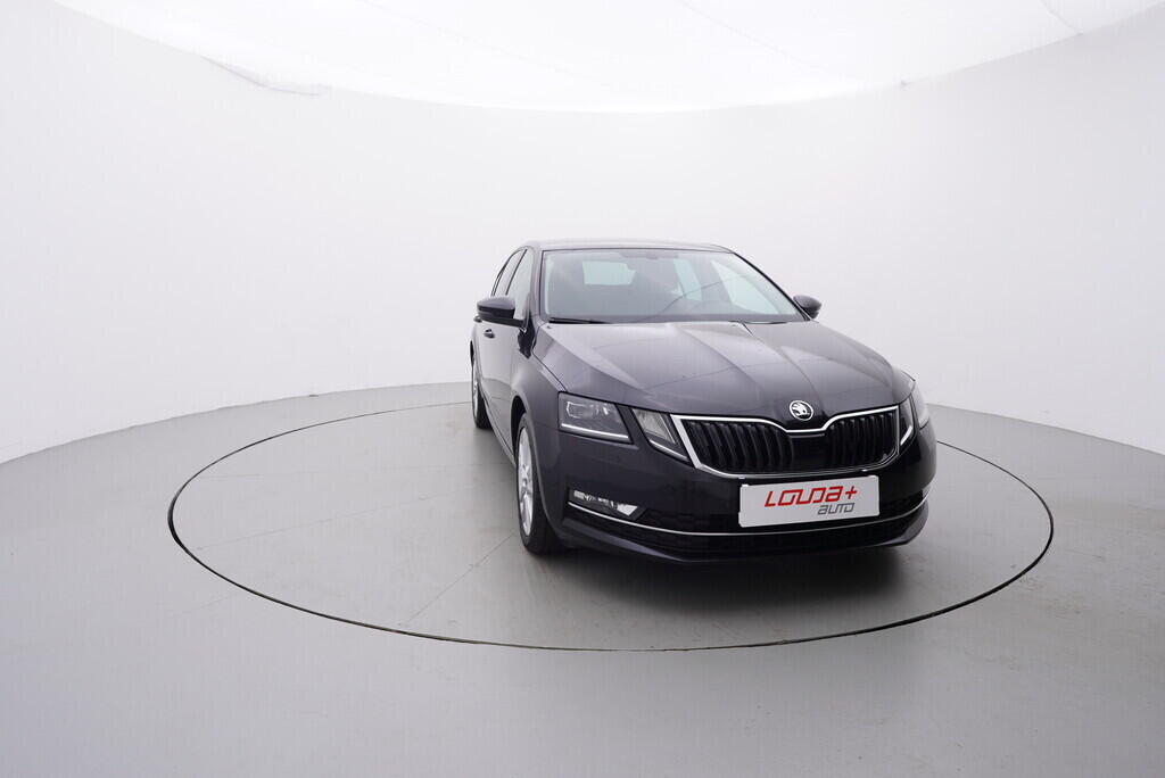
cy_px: 389
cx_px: 582
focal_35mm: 22
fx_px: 729
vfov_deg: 56.2
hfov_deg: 77.3
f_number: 5
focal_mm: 15
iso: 200
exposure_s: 1/80
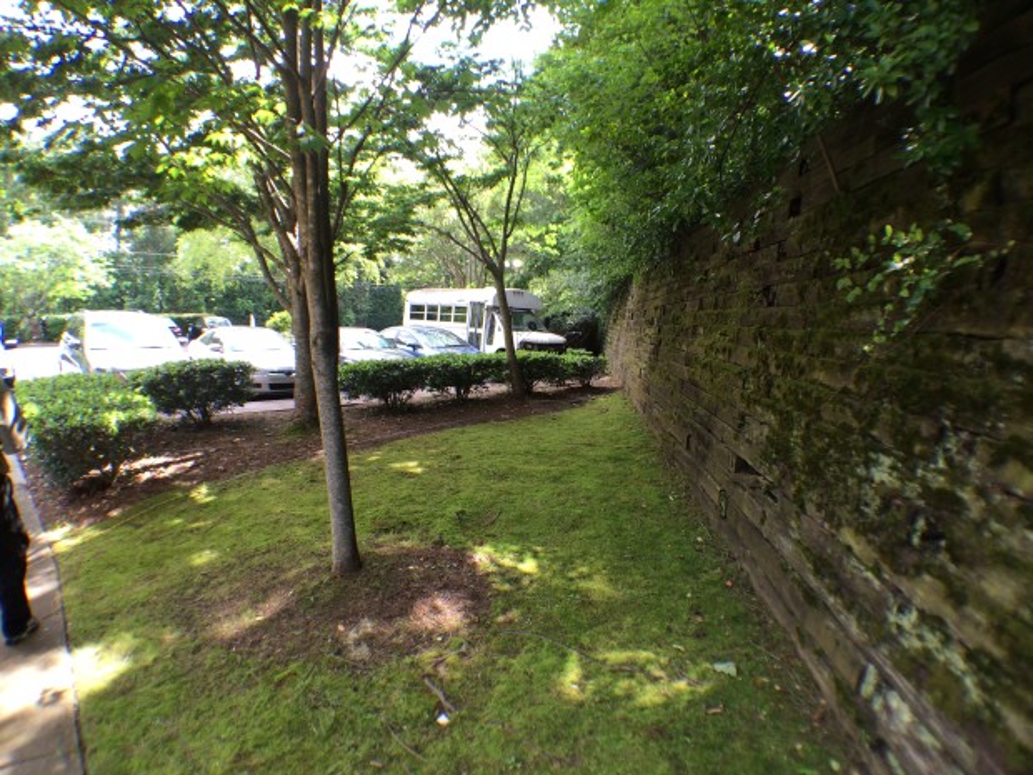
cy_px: 388
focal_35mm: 29
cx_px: 516
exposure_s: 1/120
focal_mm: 4.15
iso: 32
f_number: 2.2
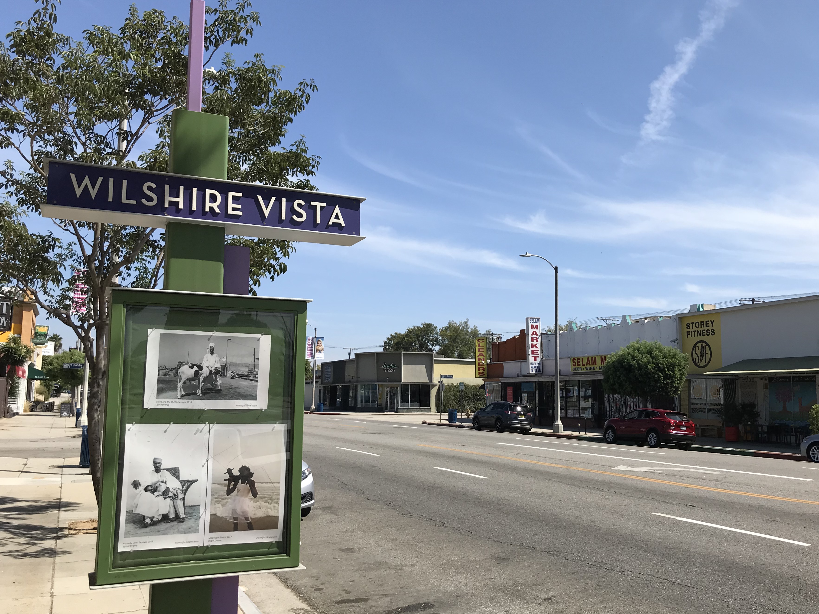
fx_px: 757
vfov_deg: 44.2
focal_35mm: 32
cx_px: 453
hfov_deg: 56.7
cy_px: 319
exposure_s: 1/2660
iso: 20
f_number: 1.8
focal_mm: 3.99
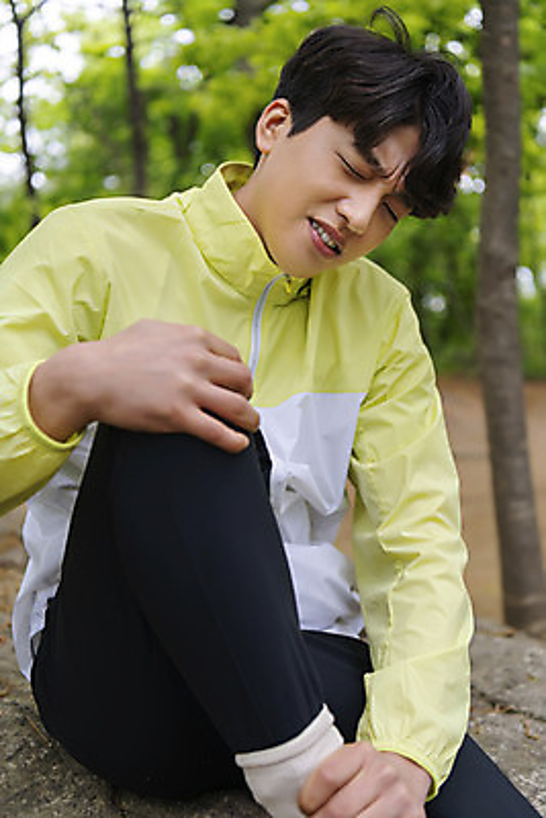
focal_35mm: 48
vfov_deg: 41.1
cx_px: 273
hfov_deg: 28.1
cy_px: 409
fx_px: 1091
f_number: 3.2
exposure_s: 1/125
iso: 200
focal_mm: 48
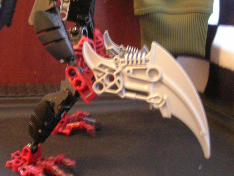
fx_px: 284
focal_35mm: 42
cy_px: 88
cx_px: 117
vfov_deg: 34.3
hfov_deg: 44.8
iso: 200
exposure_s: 1.48
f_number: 3.1
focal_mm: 7
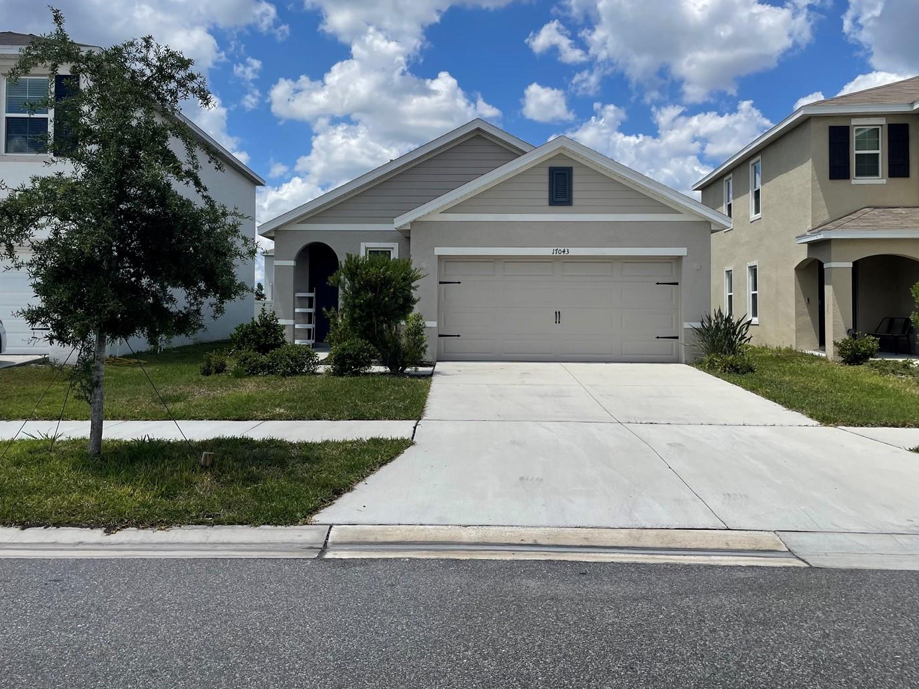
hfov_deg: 60.0
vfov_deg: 46.6
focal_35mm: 30
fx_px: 796
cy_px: 293
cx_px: 459
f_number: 1.6
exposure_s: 1/6135
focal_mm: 4.2
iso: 32
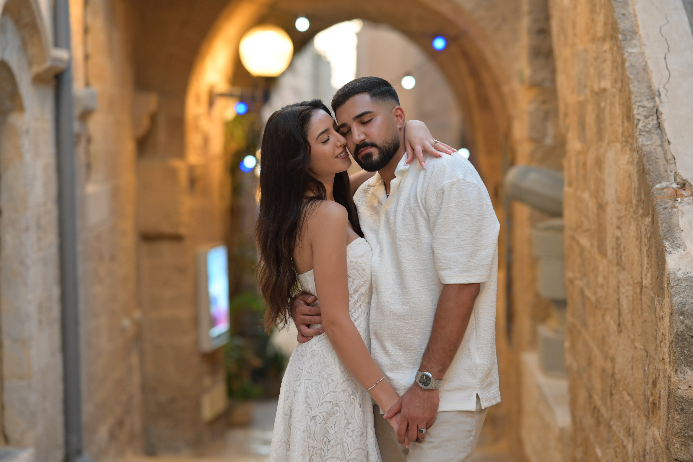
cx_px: 346
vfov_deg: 16.1
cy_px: 231
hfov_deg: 23.9
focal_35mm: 85
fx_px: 1636
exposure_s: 1/250
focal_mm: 85
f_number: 2.5
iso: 800
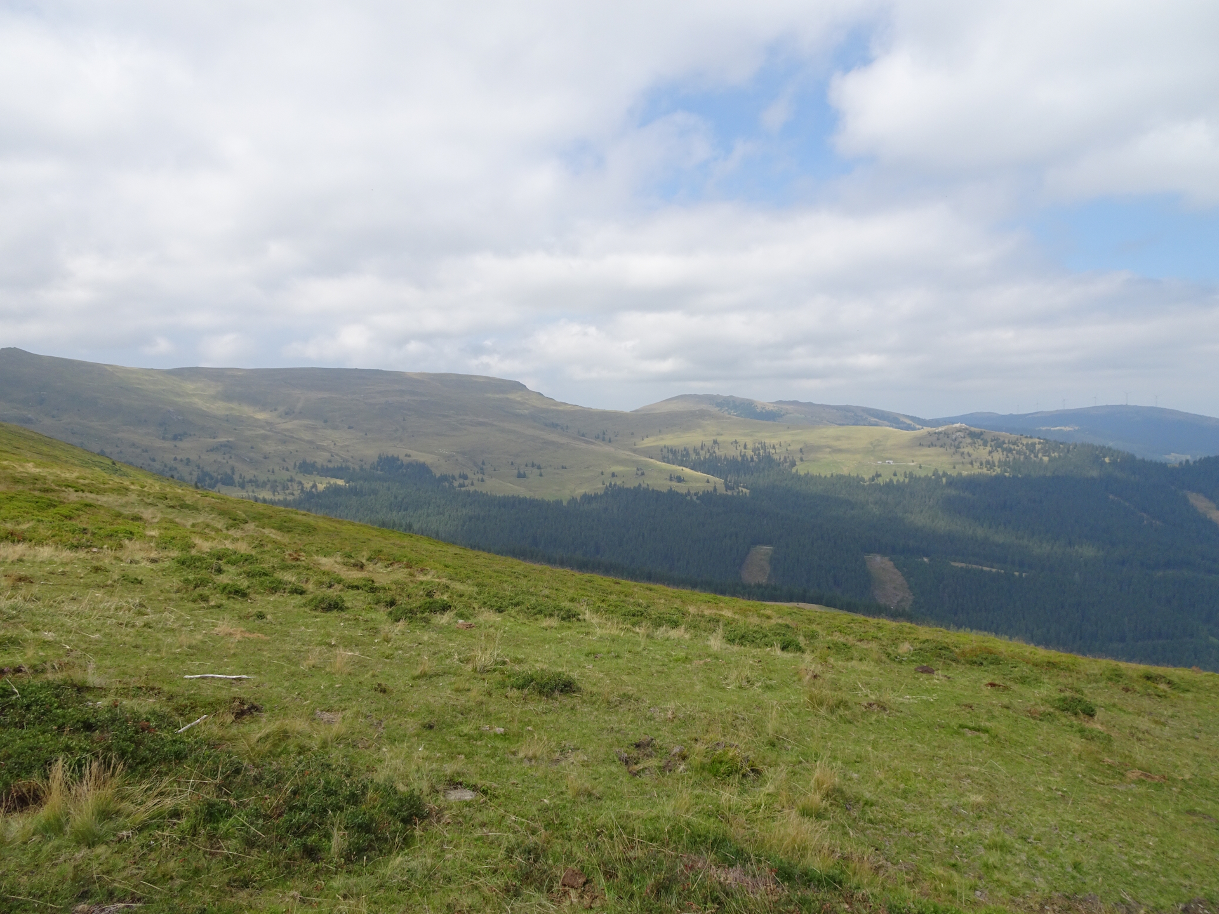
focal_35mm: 24
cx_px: 610
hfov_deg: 71.6
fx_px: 845
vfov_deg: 56.8
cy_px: 457
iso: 80
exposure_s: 1/1000
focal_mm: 4.1
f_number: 3.5
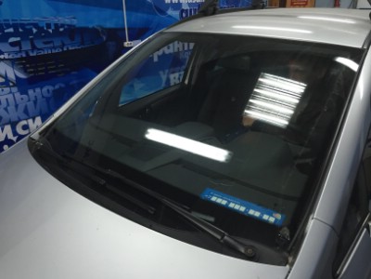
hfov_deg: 61.7
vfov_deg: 48.2
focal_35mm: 29
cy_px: 140
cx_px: 186
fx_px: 311
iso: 125
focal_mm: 4.15
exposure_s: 1/33
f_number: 2.2
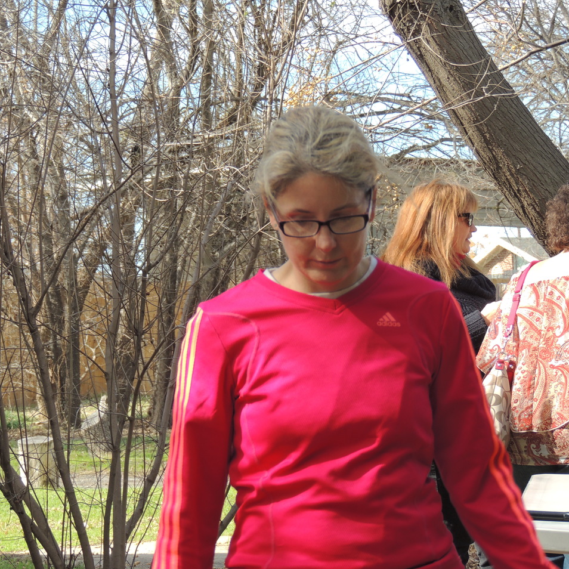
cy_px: 286
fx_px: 3199
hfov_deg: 10.2
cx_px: 200
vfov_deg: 10.2
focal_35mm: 172
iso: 100
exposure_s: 1/160
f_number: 4.4
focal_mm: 25.8
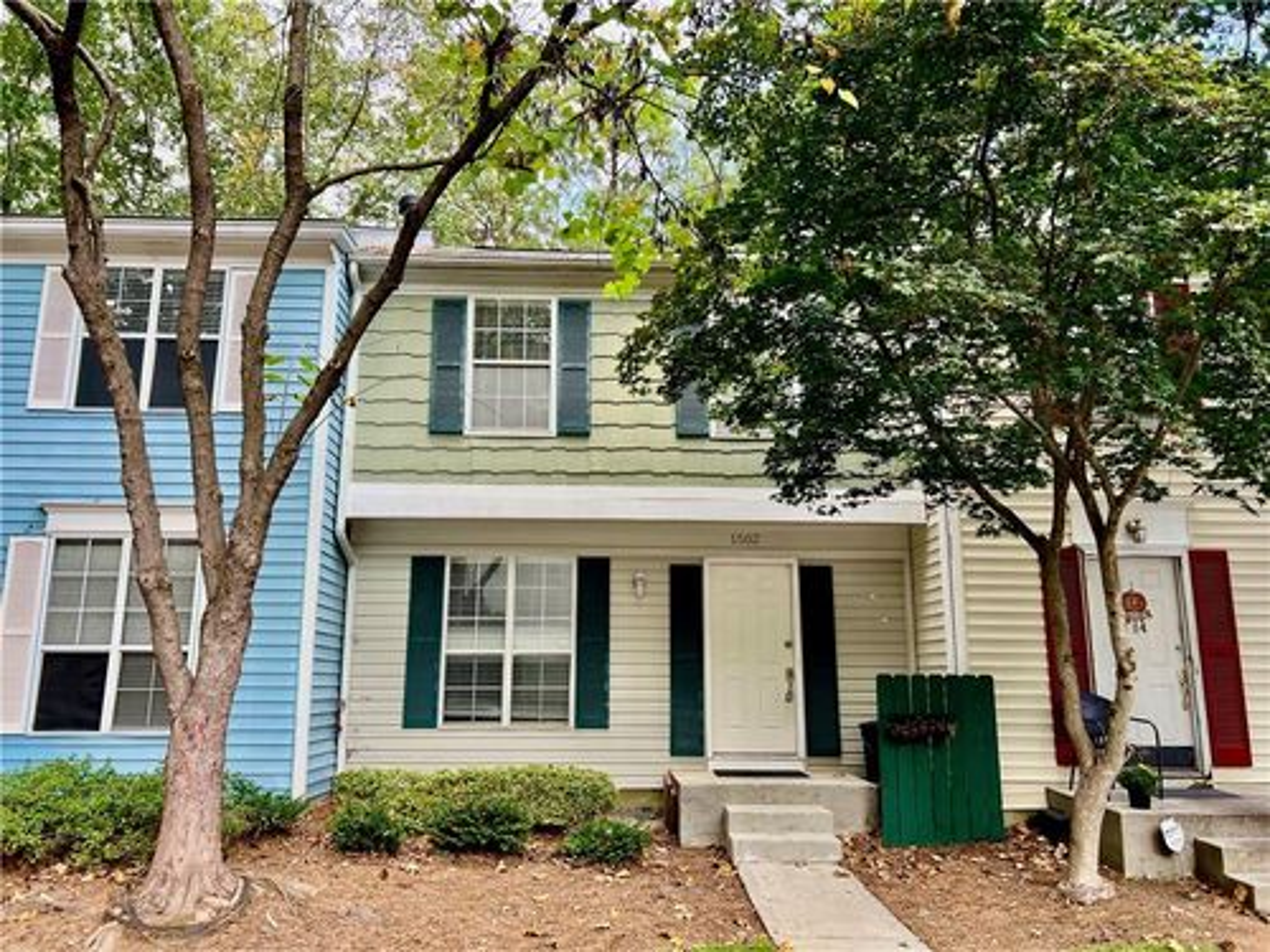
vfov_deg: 53.1
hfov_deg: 67.3
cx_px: 635
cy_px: 476
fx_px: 954
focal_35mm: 26
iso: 32
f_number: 1.5
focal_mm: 5.7
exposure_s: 1/149
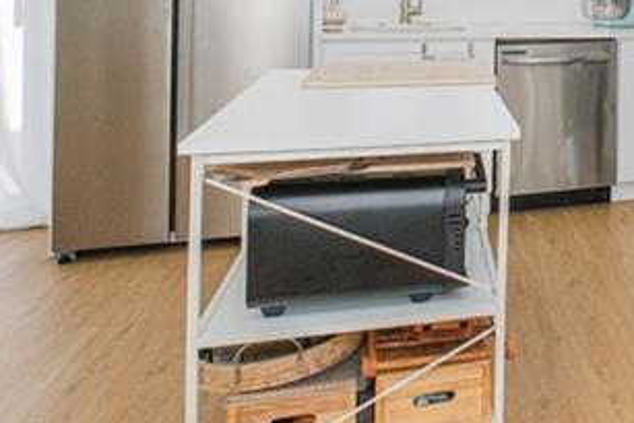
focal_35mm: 50
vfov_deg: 25.4
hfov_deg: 32.8
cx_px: 756
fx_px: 881
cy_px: -23
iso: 1250
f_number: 7.1
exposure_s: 1/100
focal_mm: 10
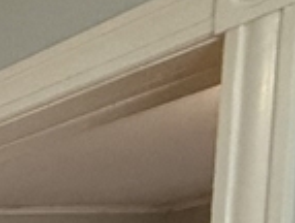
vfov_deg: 12.1
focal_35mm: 100
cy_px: 527
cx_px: -730
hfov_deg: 9.7
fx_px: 854
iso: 400
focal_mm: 2.22
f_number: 2.2
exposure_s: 1/120
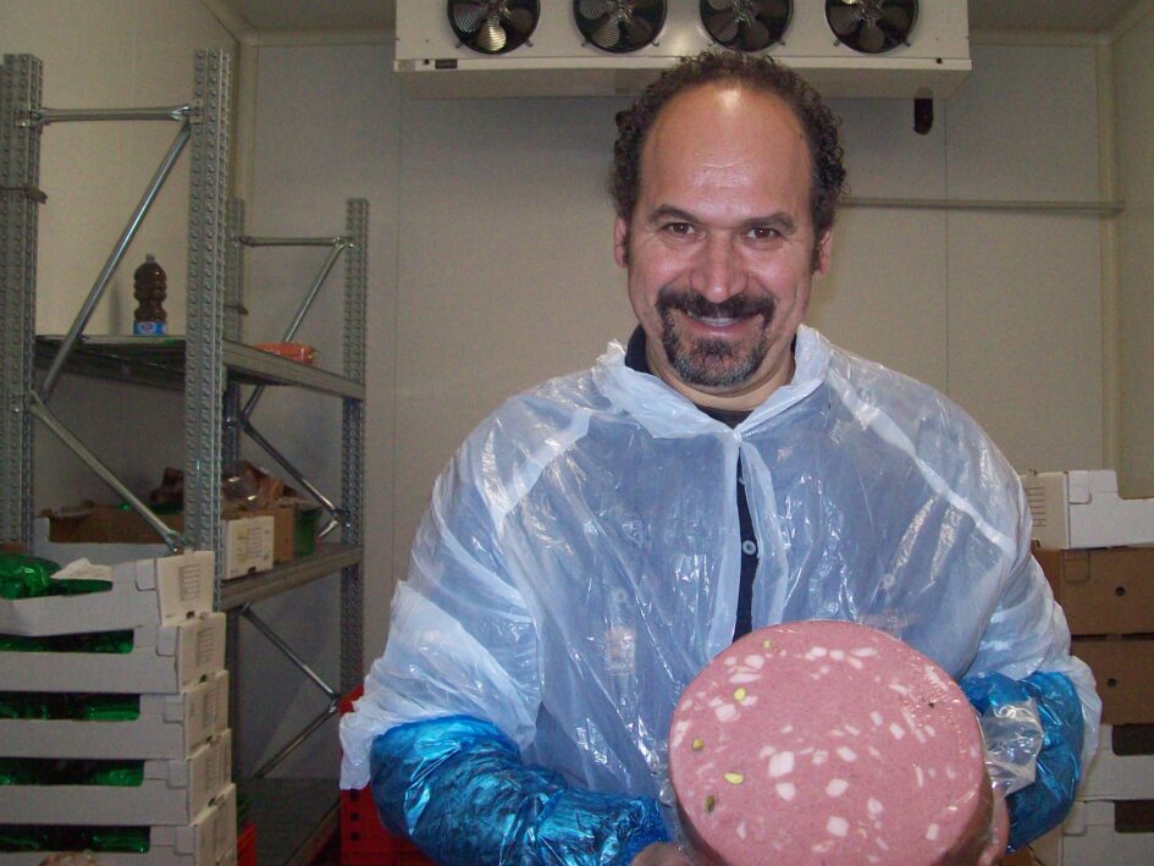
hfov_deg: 47.8
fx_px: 1300
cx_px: 596
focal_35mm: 39
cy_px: 438
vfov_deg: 36.8
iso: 200
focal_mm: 6
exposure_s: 1/64
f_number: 2.7
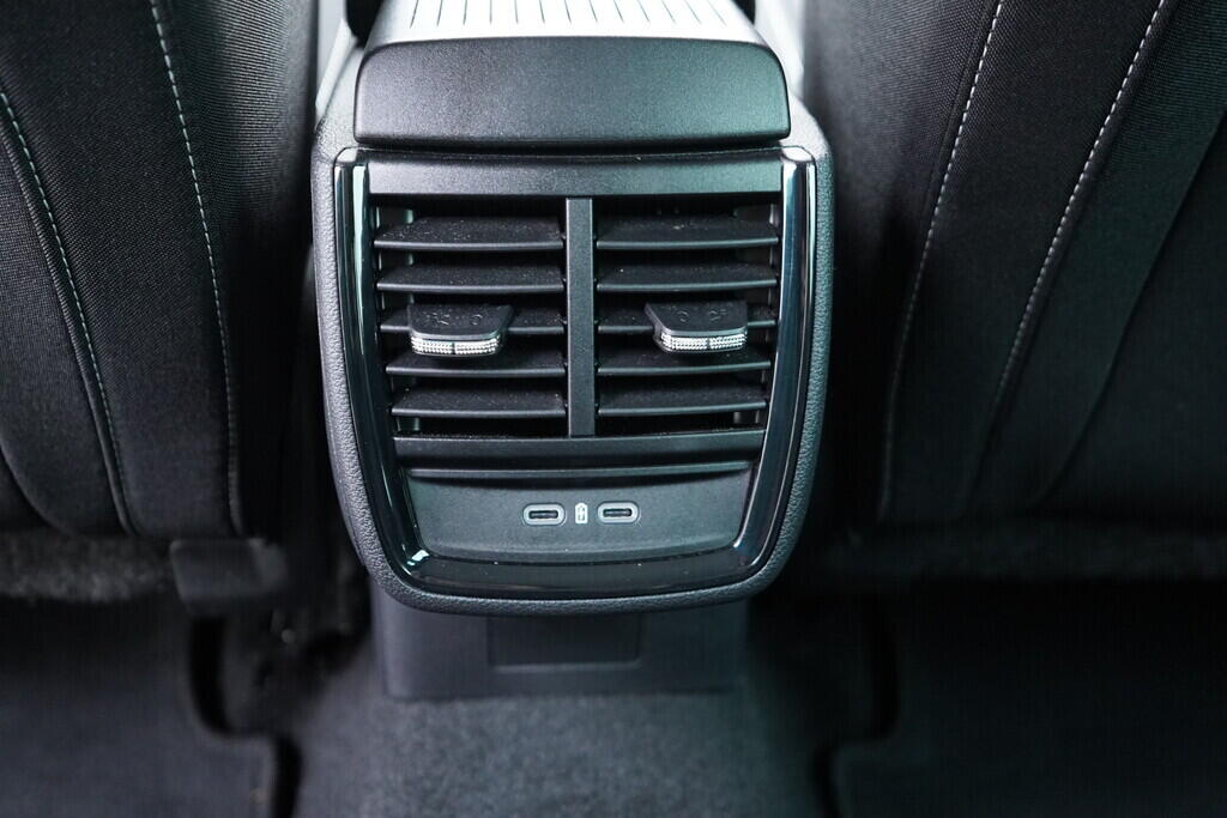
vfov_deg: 36.9
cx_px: 614
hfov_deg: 53.1
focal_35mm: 36
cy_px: 409
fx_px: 1227
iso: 2500
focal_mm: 24
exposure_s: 1/40
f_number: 2.8
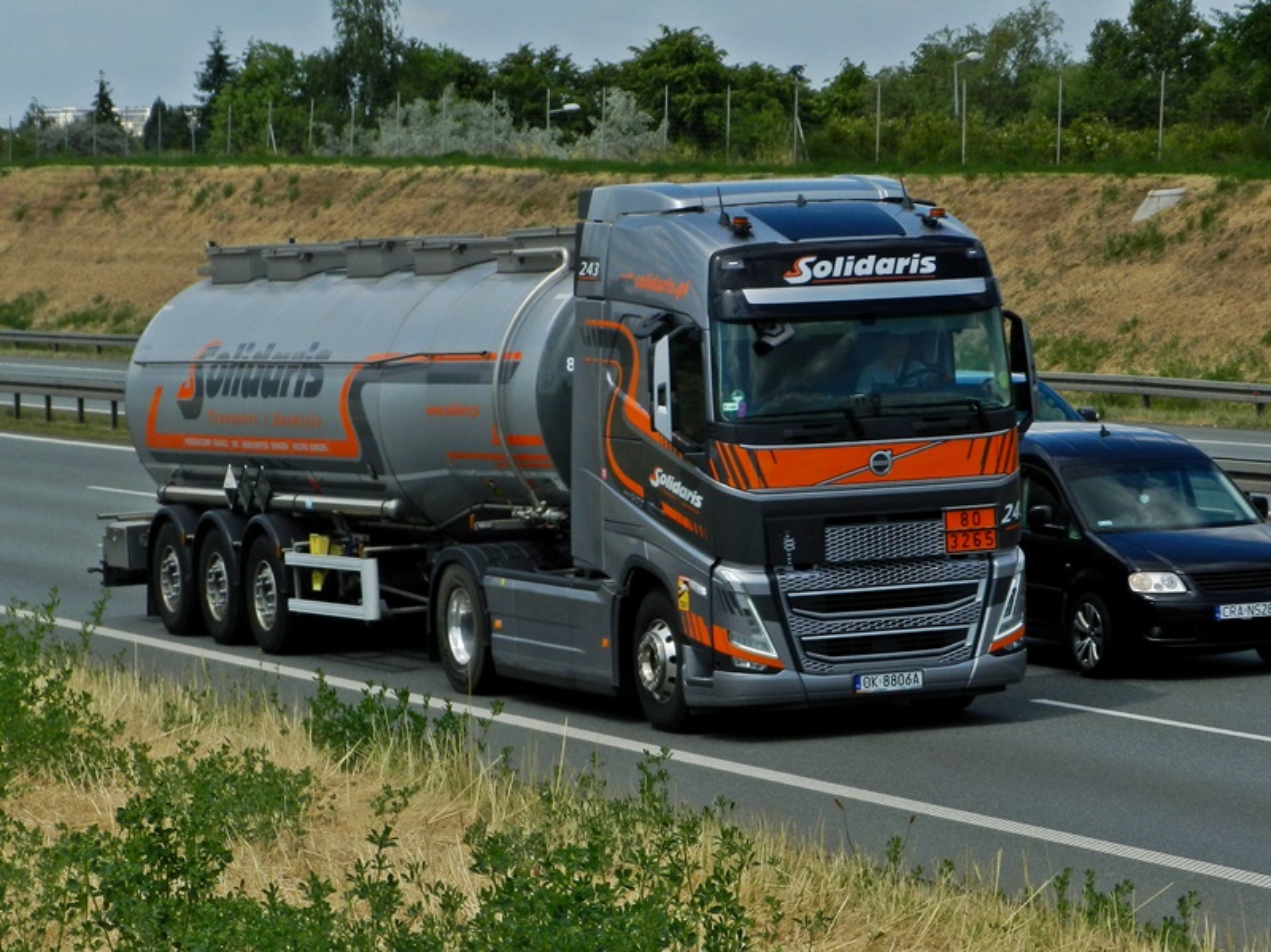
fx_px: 4220
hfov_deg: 17.1
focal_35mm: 115
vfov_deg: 12.9
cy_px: 476
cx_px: 636
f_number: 5
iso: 160
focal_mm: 20.5
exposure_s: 1/1000
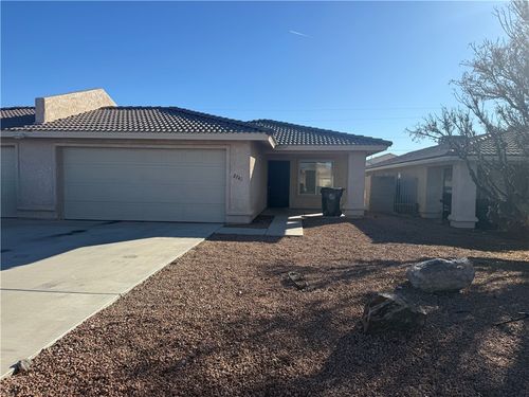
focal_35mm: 24
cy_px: 198
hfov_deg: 71.6
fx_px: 367
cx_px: 264
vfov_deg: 56.8
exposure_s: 1/3759
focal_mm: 6.76
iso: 80
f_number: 1.78
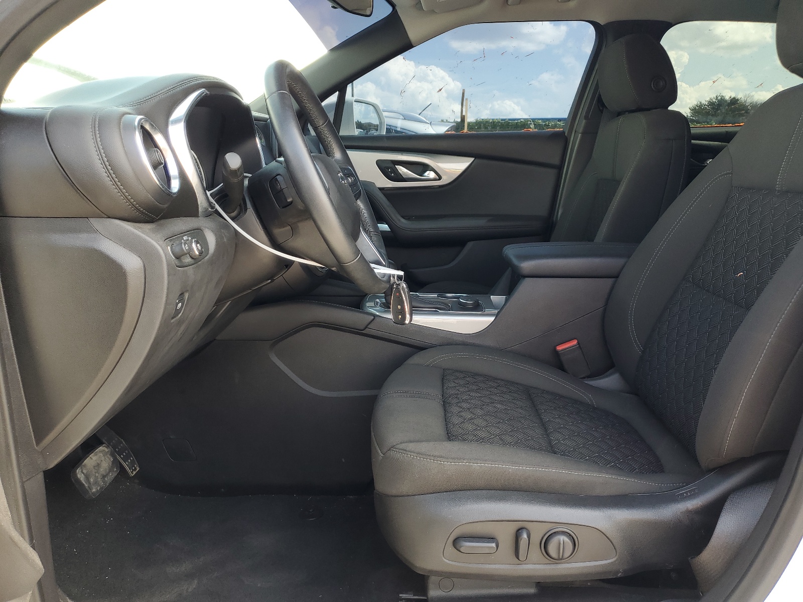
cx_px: 402
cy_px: 301
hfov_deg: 67.3
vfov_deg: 53.1
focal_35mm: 26
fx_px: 603
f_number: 1.5
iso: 50
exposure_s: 1/175
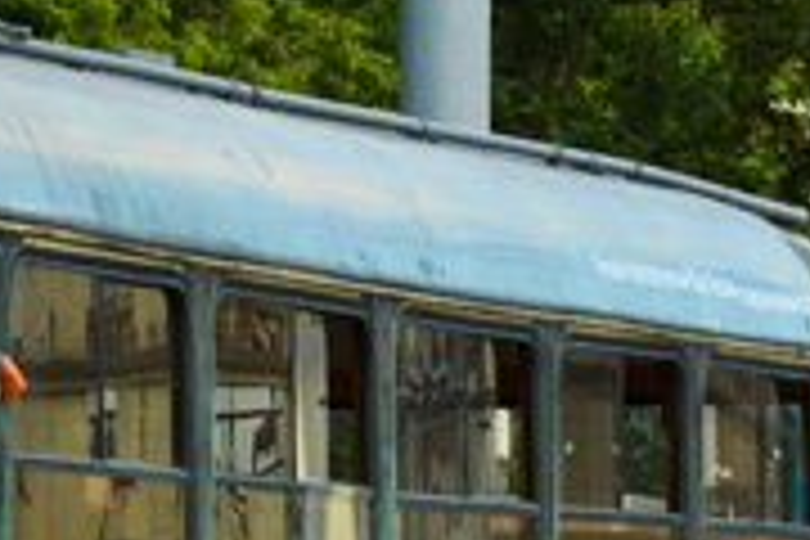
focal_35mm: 499
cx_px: 324
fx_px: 11227
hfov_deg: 4.1
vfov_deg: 2.8
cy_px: 225
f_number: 8
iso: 400
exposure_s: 1/400
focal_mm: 50
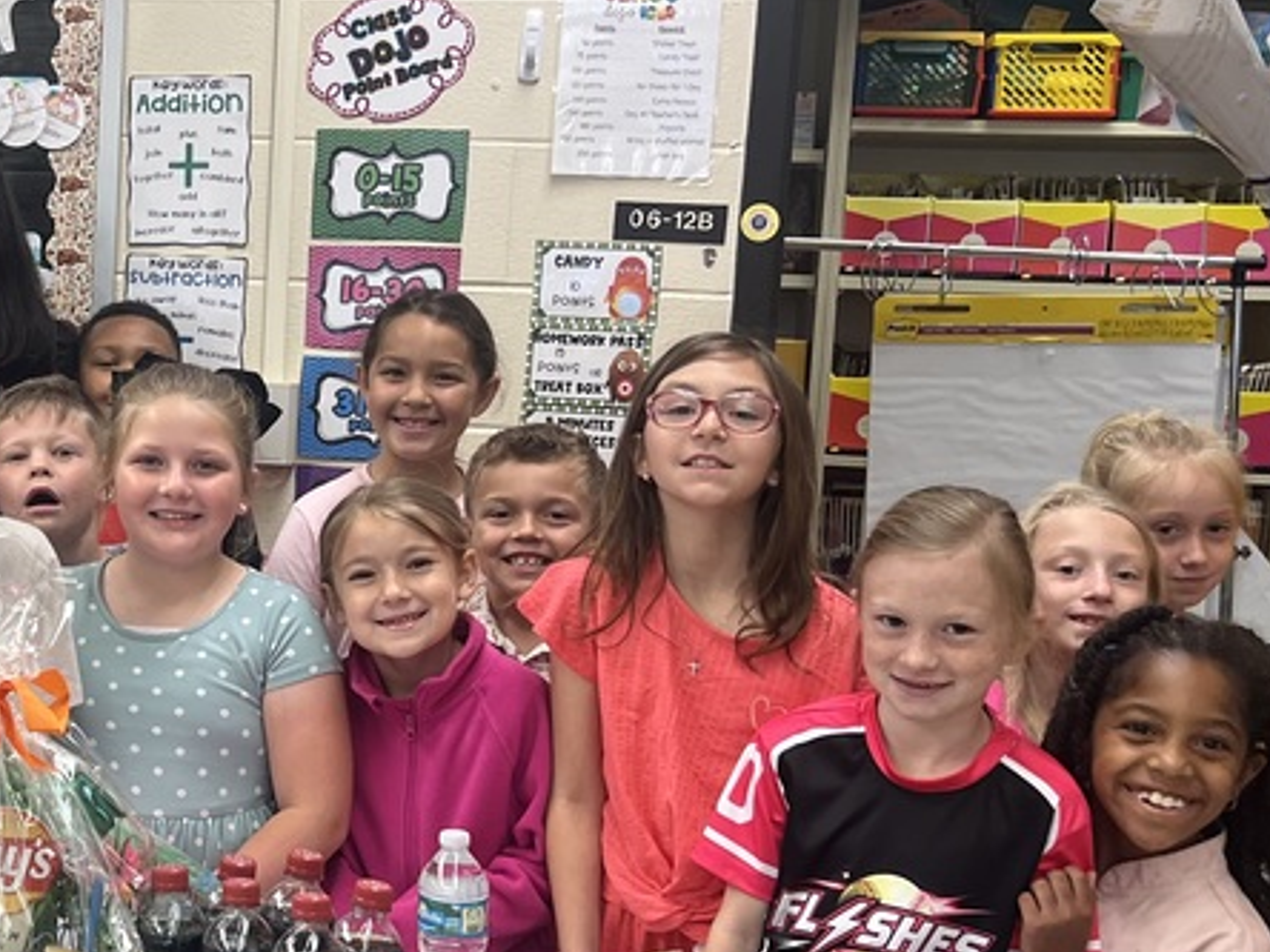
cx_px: 97
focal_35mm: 60
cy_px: 583
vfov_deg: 24.4
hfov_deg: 30.6
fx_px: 2201
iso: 125
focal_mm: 5.7
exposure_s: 1/120
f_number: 1.5
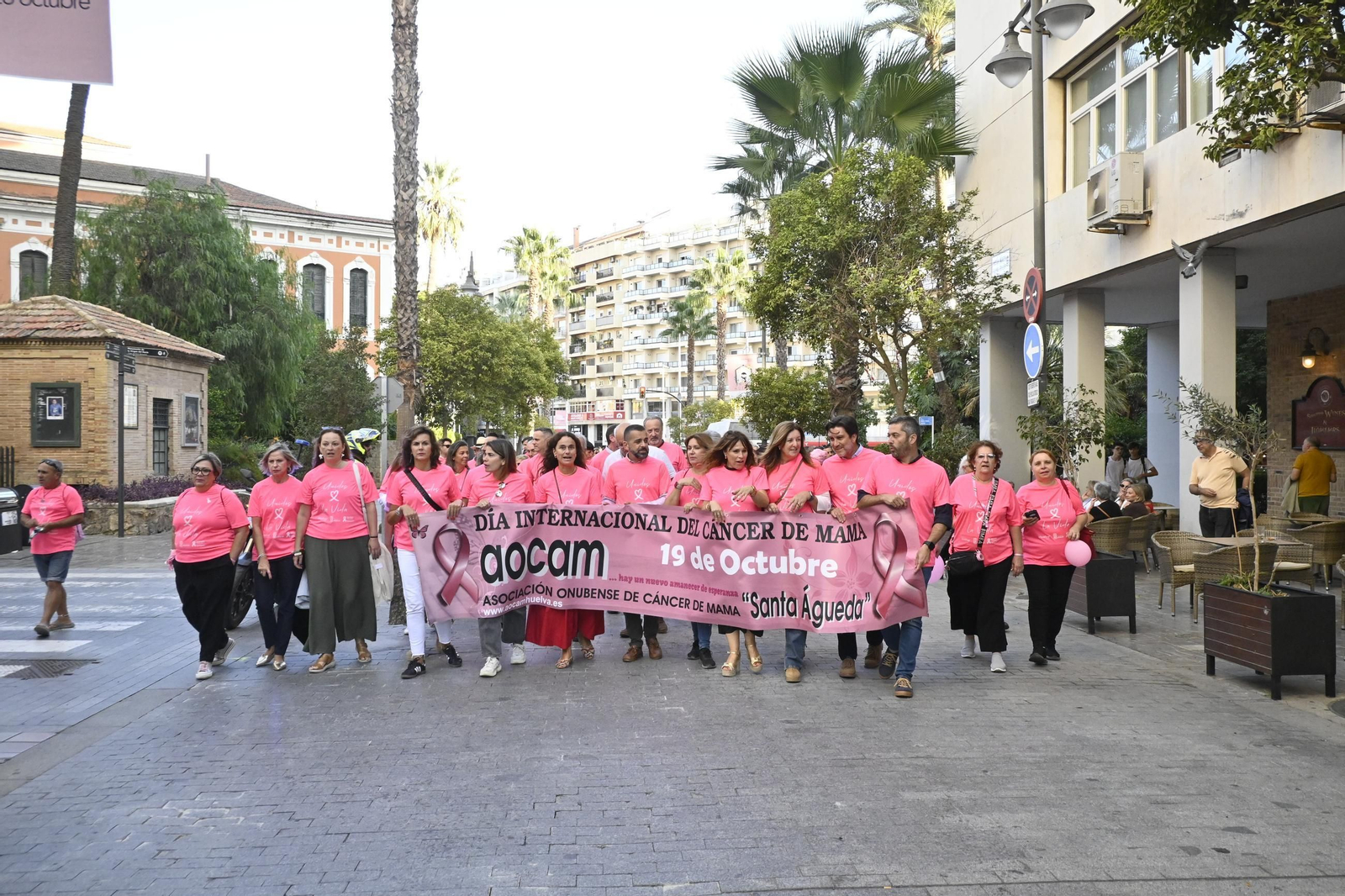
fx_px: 1093
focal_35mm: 29
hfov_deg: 63.2
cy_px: 448
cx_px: 672
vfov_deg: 44.6
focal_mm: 19.5
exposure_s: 1/640
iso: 2000
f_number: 6.3
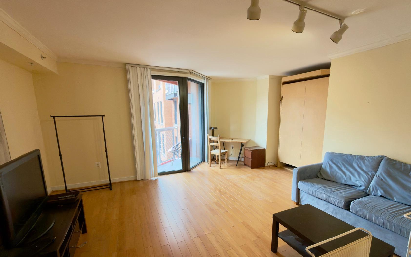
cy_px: 151
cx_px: 230
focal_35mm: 18
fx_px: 202
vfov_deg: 64.6
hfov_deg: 90.7
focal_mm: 2.22
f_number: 2.2
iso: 80
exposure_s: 1/30
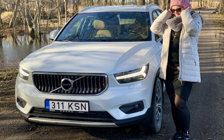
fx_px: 348
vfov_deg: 22.8
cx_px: 111
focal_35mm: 57
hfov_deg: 35.7
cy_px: 65
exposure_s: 1/139
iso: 16
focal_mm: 6
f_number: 2.4
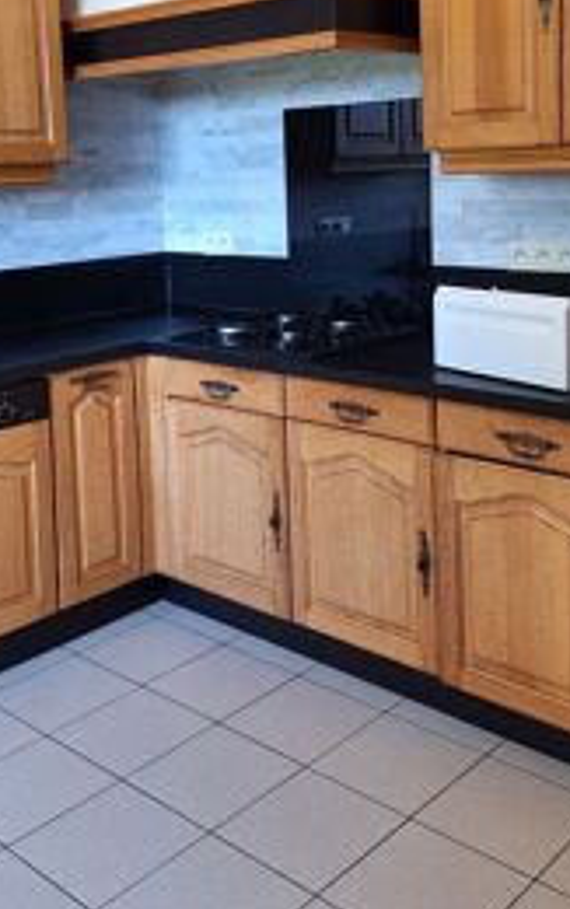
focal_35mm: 40
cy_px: 271
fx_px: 992
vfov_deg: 48.0
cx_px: 311
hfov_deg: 32.0
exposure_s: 1/50
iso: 100
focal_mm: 5.54
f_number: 1.8
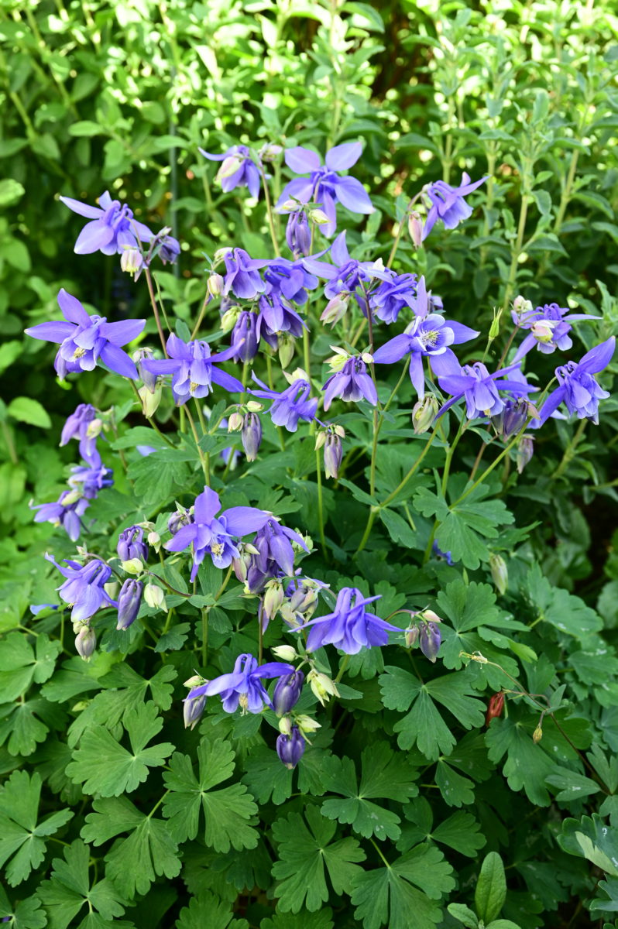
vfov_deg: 42.8
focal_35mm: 46
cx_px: 309
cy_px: 464
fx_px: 1186
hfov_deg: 29.2
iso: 400
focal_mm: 46
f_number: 5.6
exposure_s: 1/125
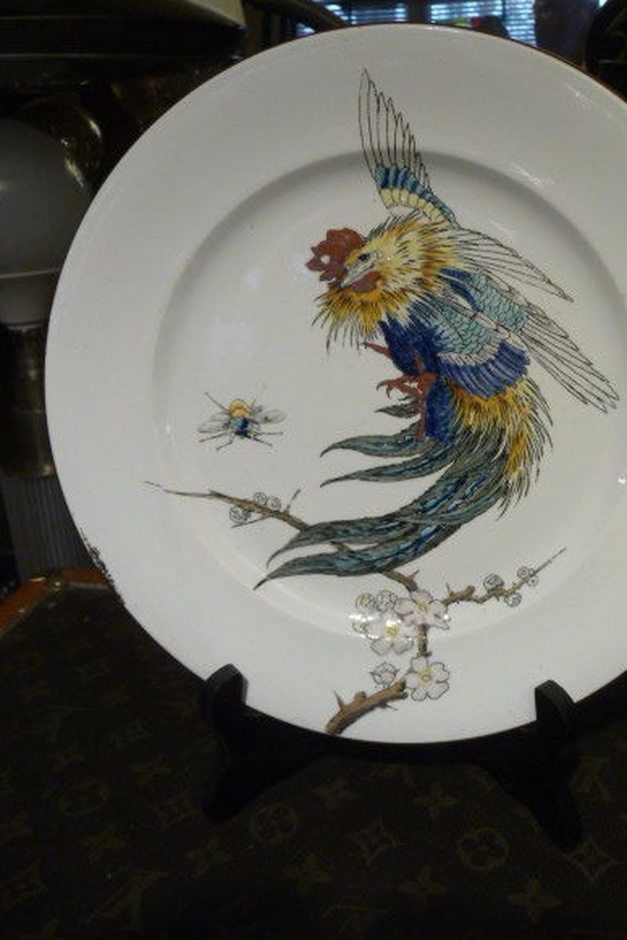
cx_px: 385
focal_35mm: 32
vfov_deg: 58.6
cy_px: 430
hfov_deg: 40.9
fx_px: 836
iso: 250
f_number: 3.3
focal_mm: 4.7
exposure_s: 1/30
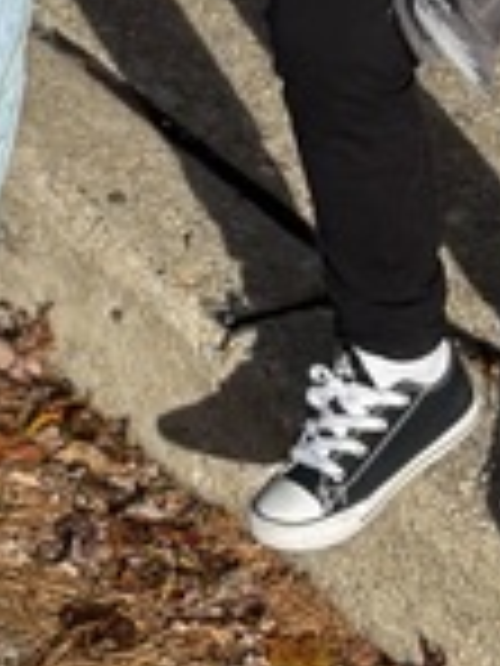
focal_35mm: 180
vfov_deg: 10.2
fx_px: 3467
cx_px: -369
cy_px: -666
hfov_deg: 8.0
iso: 50
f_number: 1.6
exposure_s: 1/2513
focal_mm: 5.96
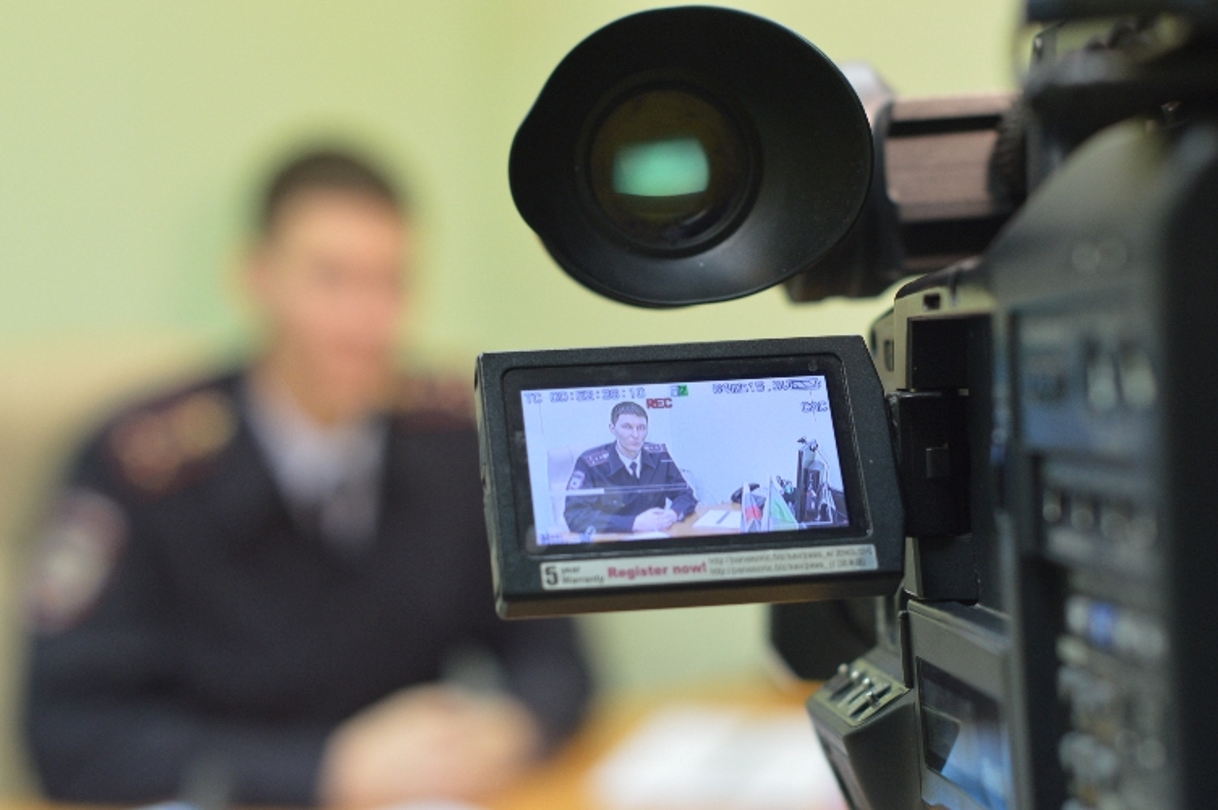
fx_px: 2535
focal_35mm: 75
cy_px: 405
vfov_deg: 18.1
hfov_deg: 27.0
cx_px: 609
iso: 400
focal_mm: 50
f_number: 2.8
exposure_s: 1/80
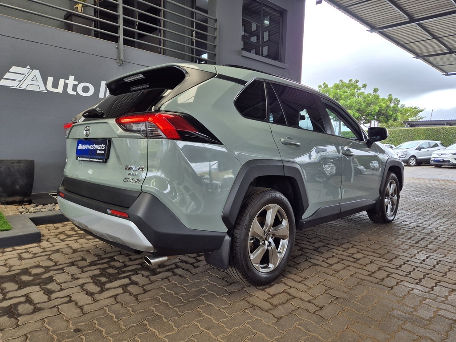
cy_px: 171
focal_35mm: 23
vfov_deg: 58.9
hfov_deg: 73.9
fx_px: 303
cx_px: 228
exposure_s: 1/180
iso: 32
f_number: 1.8
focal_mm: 5.4
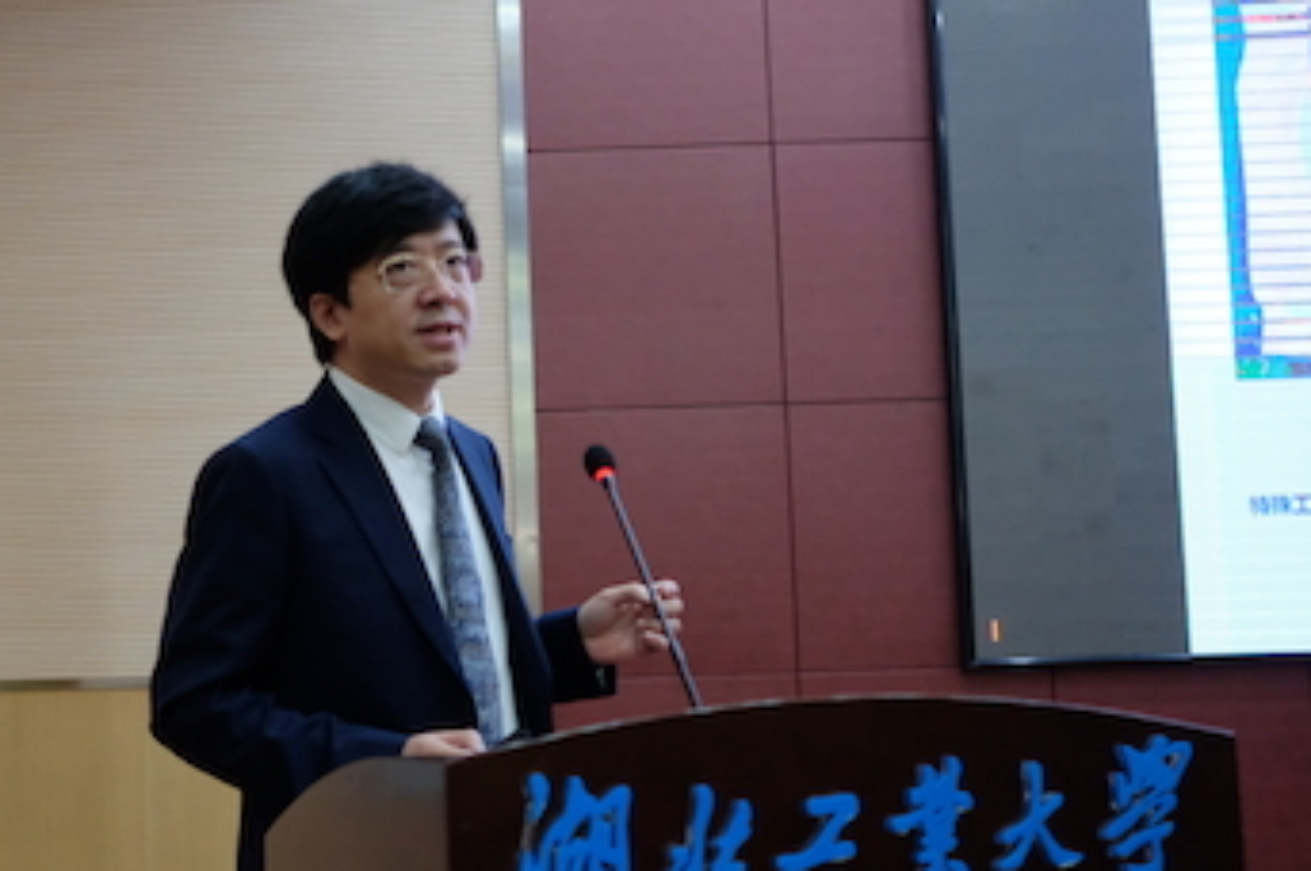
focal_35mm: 51
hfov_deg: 38.3
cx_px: 398
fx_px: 1855
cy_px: 546
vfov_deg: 26.3
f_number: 2
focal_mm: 23
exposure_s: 1/500
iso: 4000
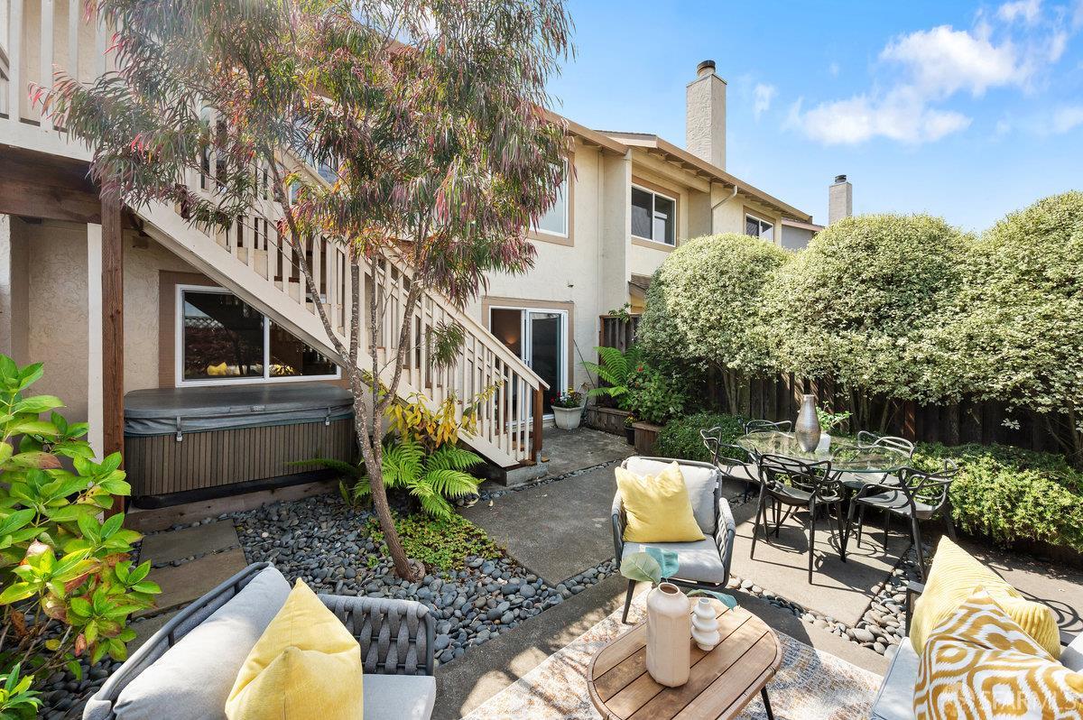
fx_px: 421
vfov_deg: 81.1
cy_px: 360
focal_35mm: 14
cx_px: 542
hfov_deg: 104.3
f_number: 8
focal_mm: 14
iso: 800
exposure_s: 1/1250
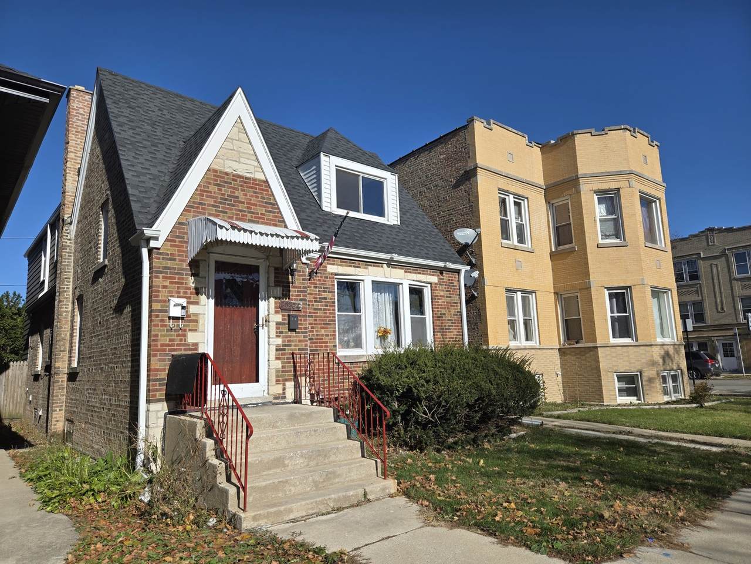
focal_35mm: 23
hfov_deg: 73.9
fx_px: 499
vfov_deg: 58.9
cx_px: 376
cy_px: 282
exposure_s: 1/2921
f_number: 1.8
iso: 25
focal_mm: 5.4
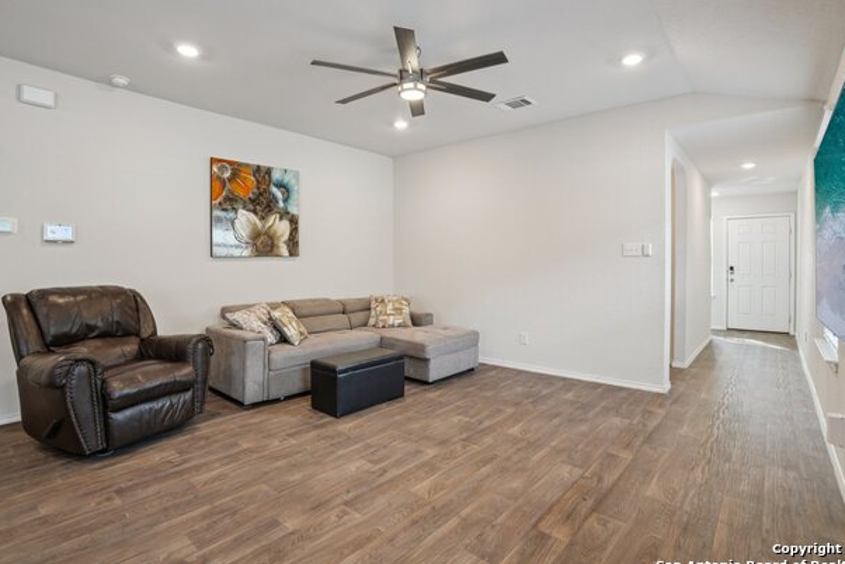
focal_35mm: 17
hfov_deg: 93.2
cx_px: 435
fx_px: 399
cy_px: 274
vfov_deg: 70.5
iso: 400
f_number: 8
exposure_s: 1/10
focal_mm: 16
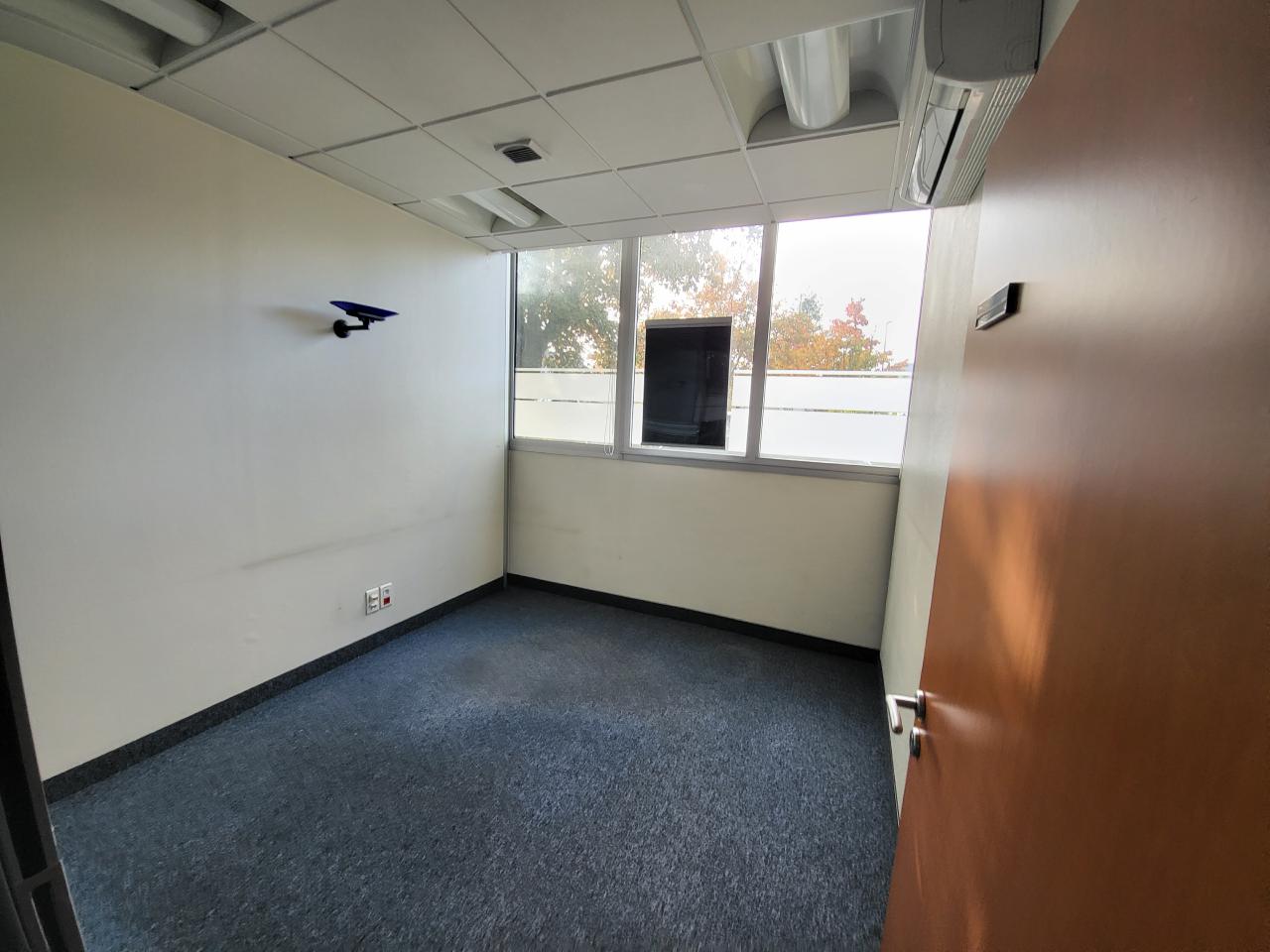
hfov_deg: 106.2
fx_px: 477
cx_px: 635
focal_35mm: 13
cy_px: 476
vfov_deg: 89.9
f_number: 2.2
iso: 40
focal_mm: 1.74
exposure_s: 1/50
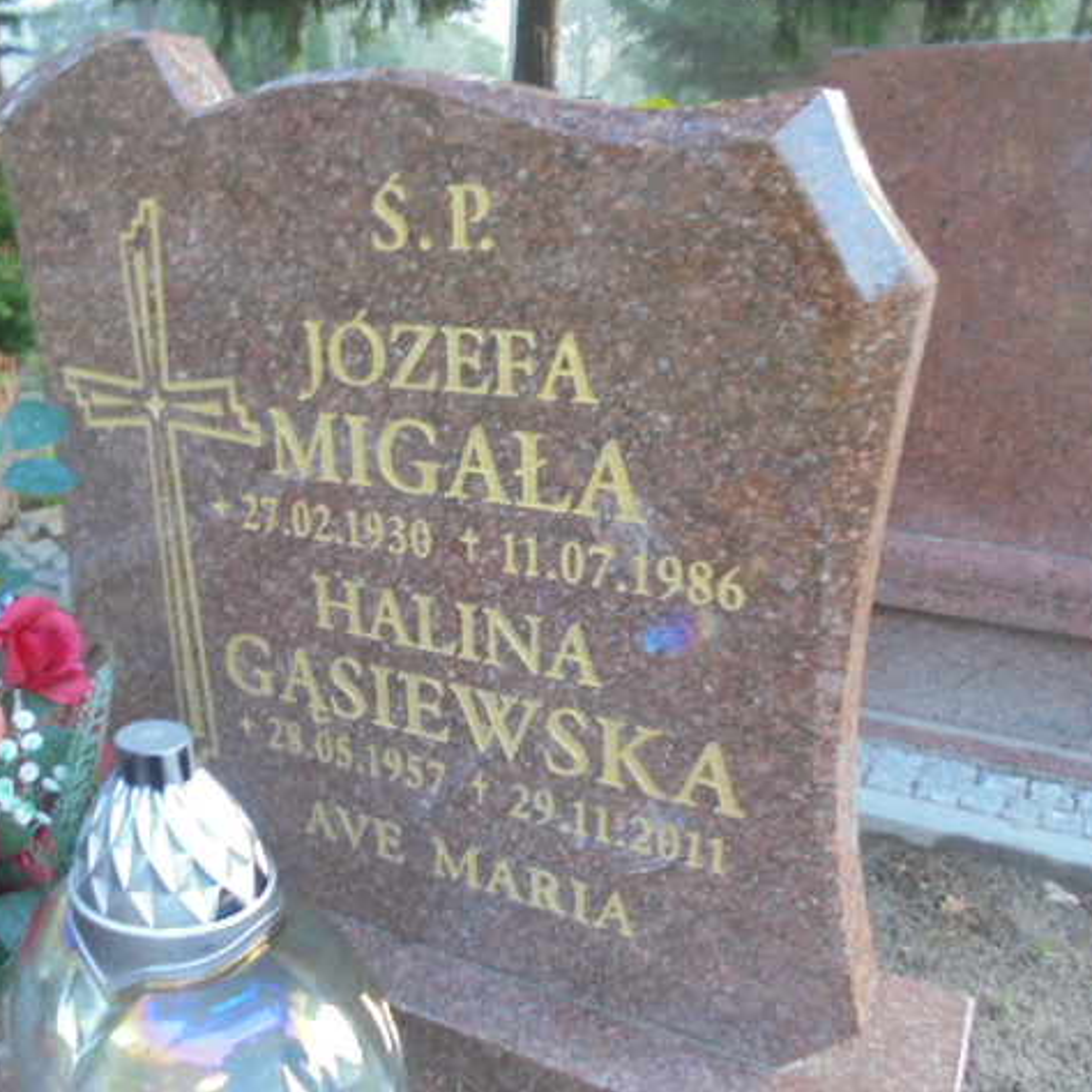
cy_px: 541
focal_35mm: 31
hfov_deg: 52.3
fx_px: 1106
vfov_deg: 52.5
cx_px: 463
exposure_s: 1/30
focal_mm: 4.6
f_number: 3.5
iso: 250
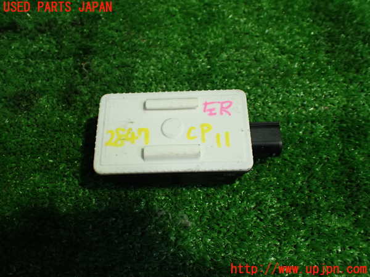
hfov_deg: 60.0
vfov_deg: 46.8
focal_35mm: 30
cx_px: 185
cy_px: 138
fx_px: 321
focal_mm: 5.4
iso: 320
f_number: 2.3
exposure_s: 1/125
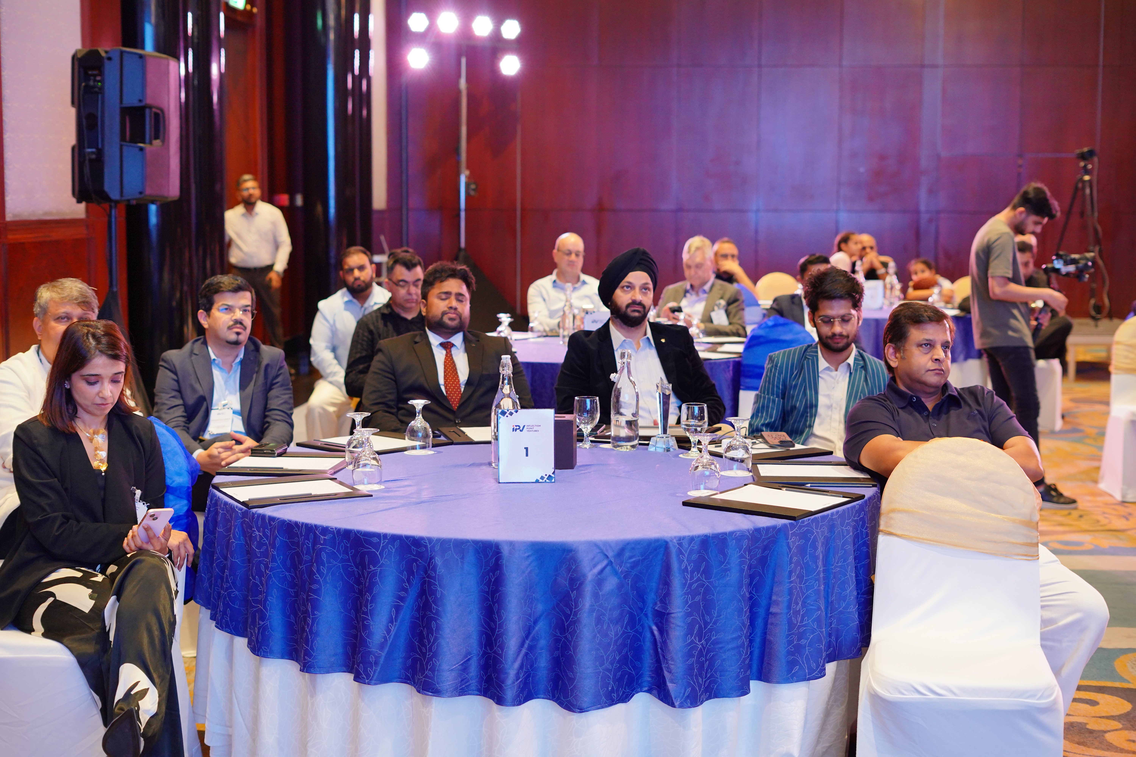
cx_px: 568
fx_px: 1578
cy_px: 378
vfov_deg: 27.0
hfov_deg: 39.6
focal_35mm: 50
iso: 2000
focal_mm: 50
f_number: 2.8
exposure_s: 1/160
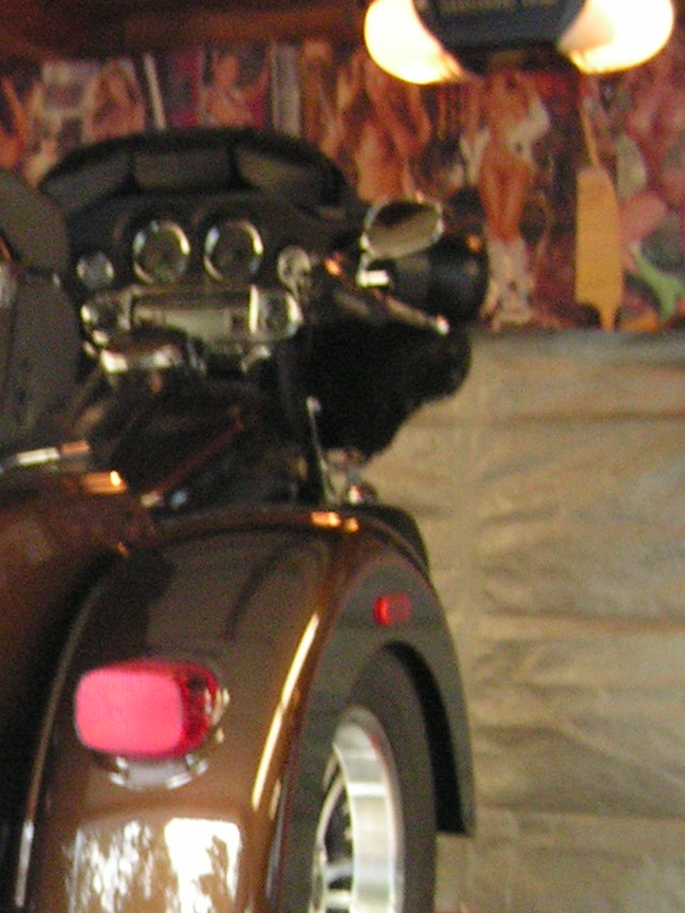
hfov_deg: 14.5
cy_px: 767
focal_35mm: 100
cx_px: -74
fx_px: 2637
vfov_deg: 19.4
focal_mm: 6.3
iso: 200
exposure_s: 1/25
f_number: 2.8
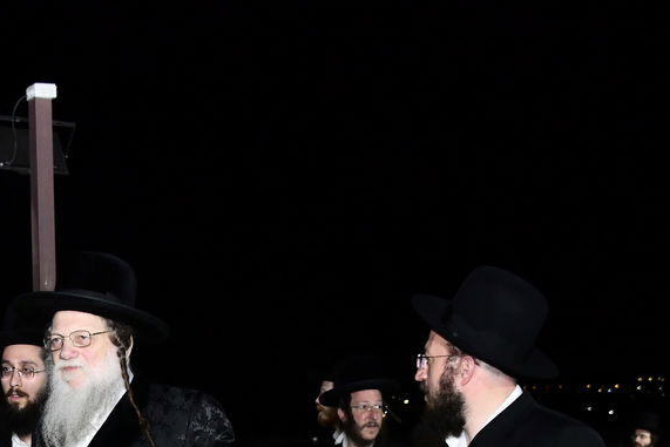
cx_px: 96
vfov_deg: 13.6
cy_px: 518
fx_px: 1824
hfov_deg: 20.5
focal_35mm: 98
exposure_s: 1/125
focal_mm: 40
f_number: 5.6
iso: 1250
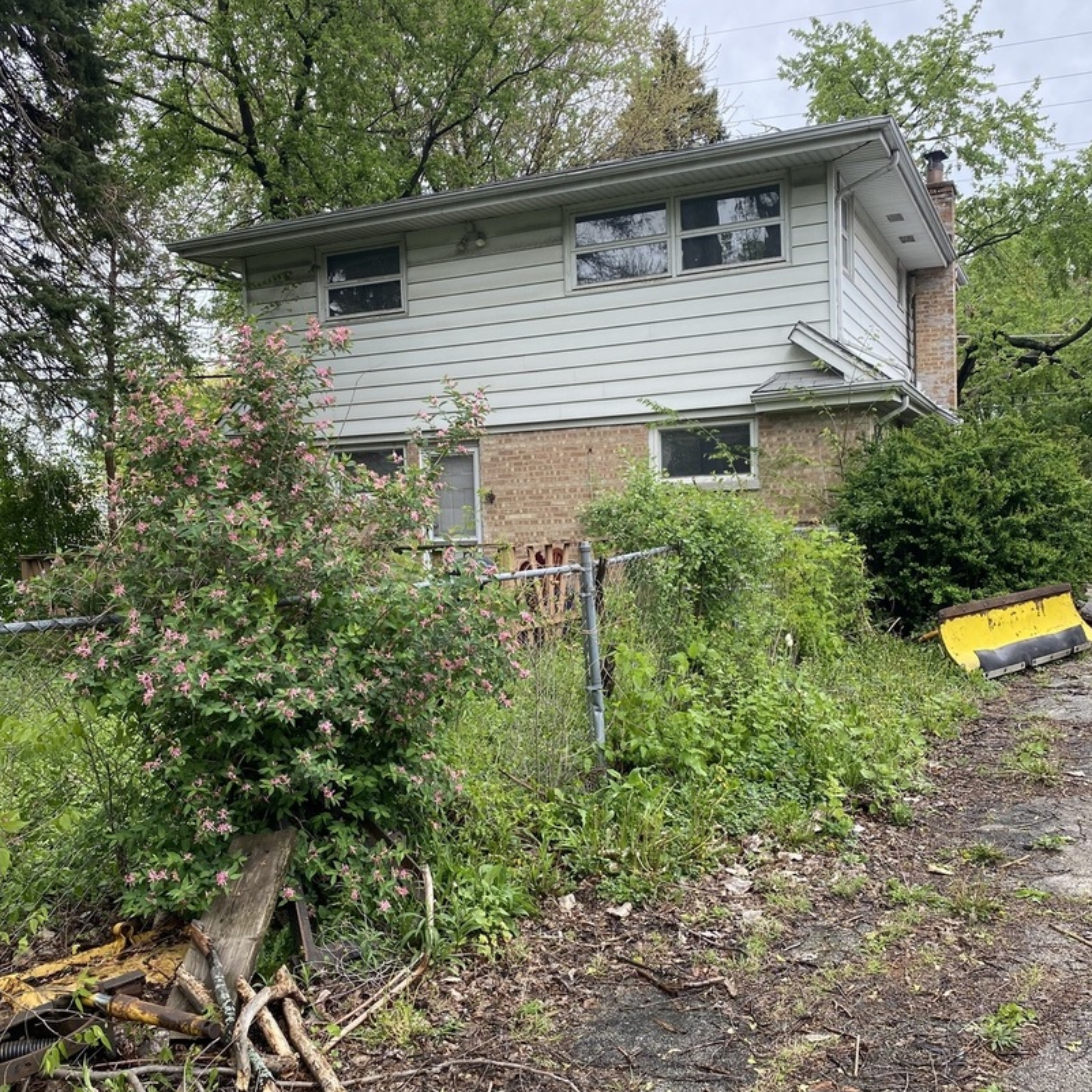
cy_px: 600
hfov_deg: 52.5
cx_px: 543
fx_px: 1106
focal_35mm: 31
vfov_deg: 52.4
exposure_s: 1/591
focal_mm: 4.25
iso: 32
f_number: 1.8
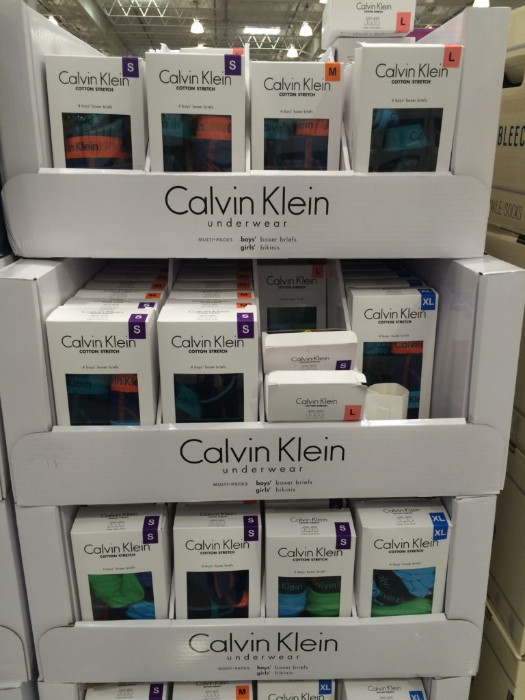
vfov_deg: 61.7
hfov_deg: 48.2
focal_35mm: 29
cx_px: 262
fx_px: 586
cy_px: 350
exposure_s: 1/33
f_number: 2.2
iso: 40
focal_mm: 4.15
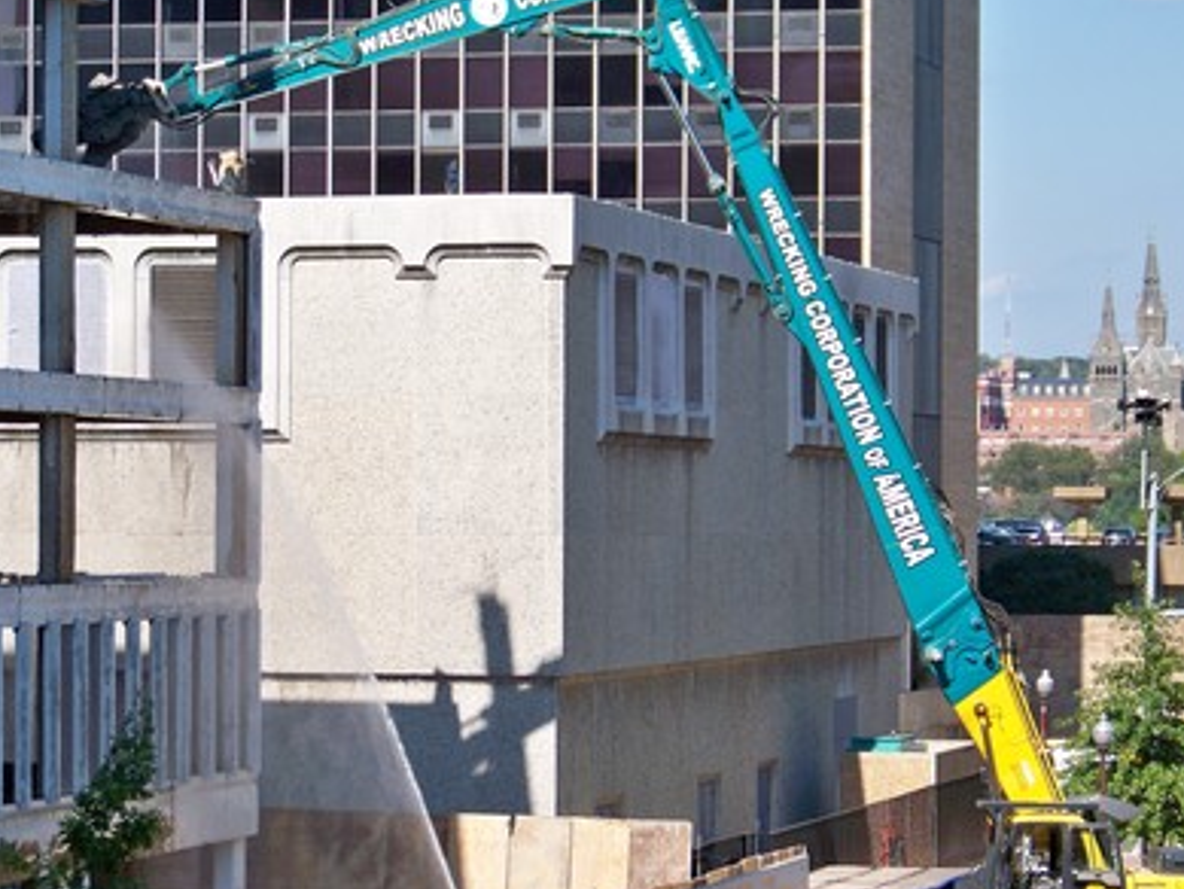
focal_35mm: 140
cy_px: 473
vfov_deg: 10.6
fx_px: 4790
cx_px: 578
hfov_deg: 14.1
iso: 80
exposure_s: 1/800
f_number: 3.2
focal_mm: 19.3
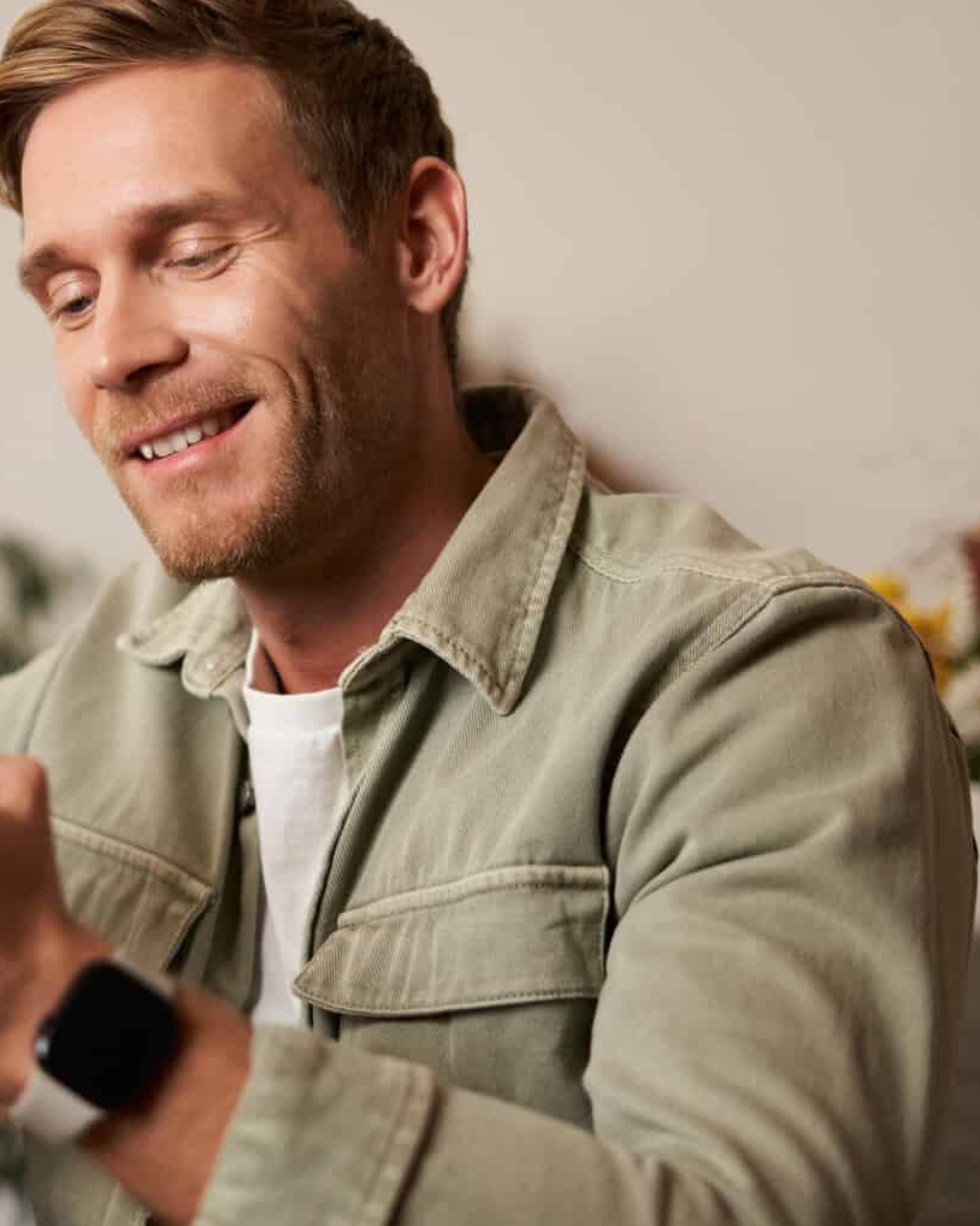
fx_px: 3010
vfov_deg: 23.0
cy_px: 585
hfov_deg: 18.2
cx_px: 135
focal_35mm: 83
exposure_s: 1/200
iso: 250
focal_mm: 50
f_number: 2
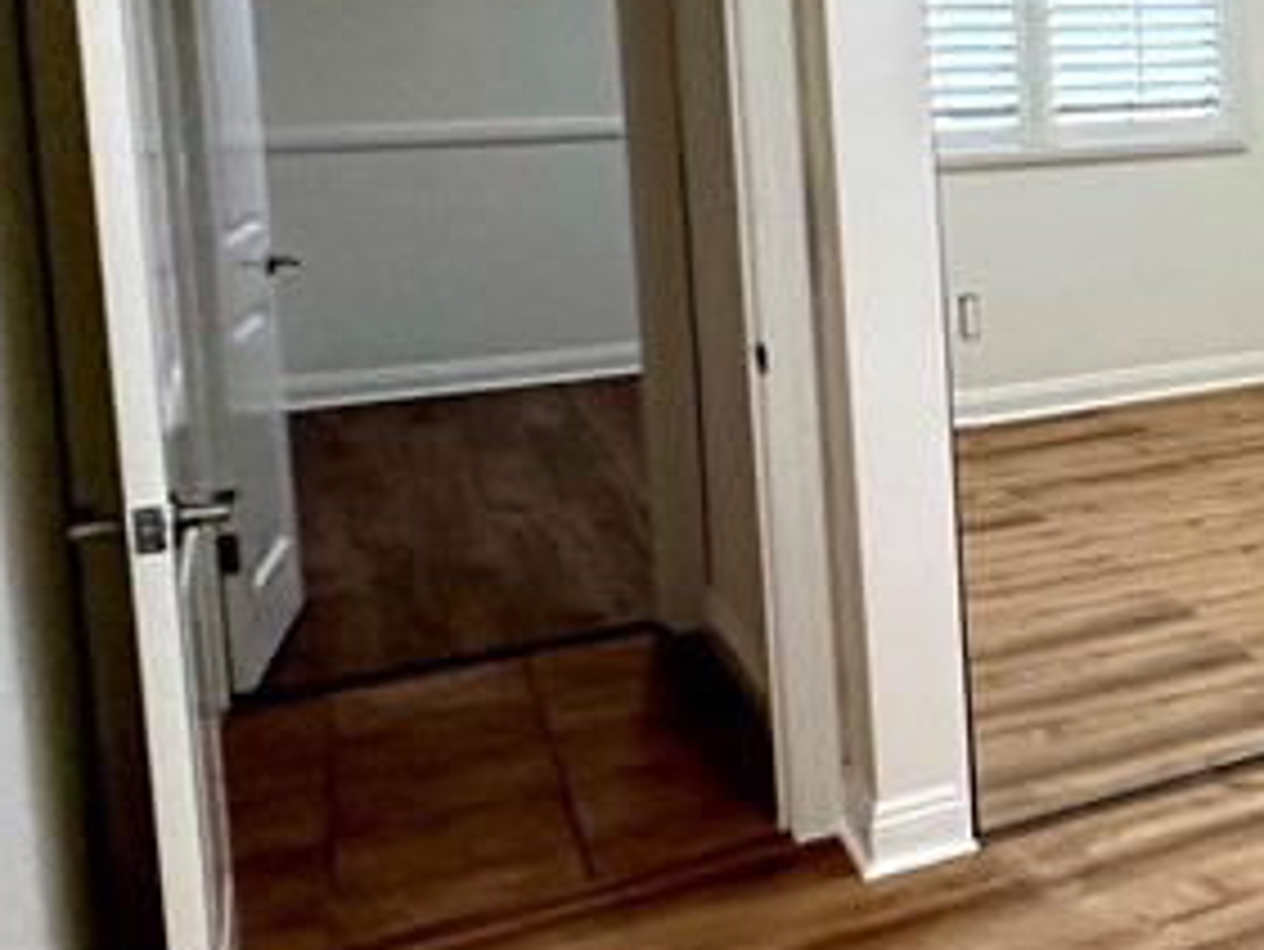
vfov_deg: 27.8
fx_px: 1863
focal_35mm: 51
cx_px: 2141
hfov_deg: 23.8
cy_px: 153
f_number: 2.2
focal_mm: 2.22
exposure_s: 1/120
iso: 200
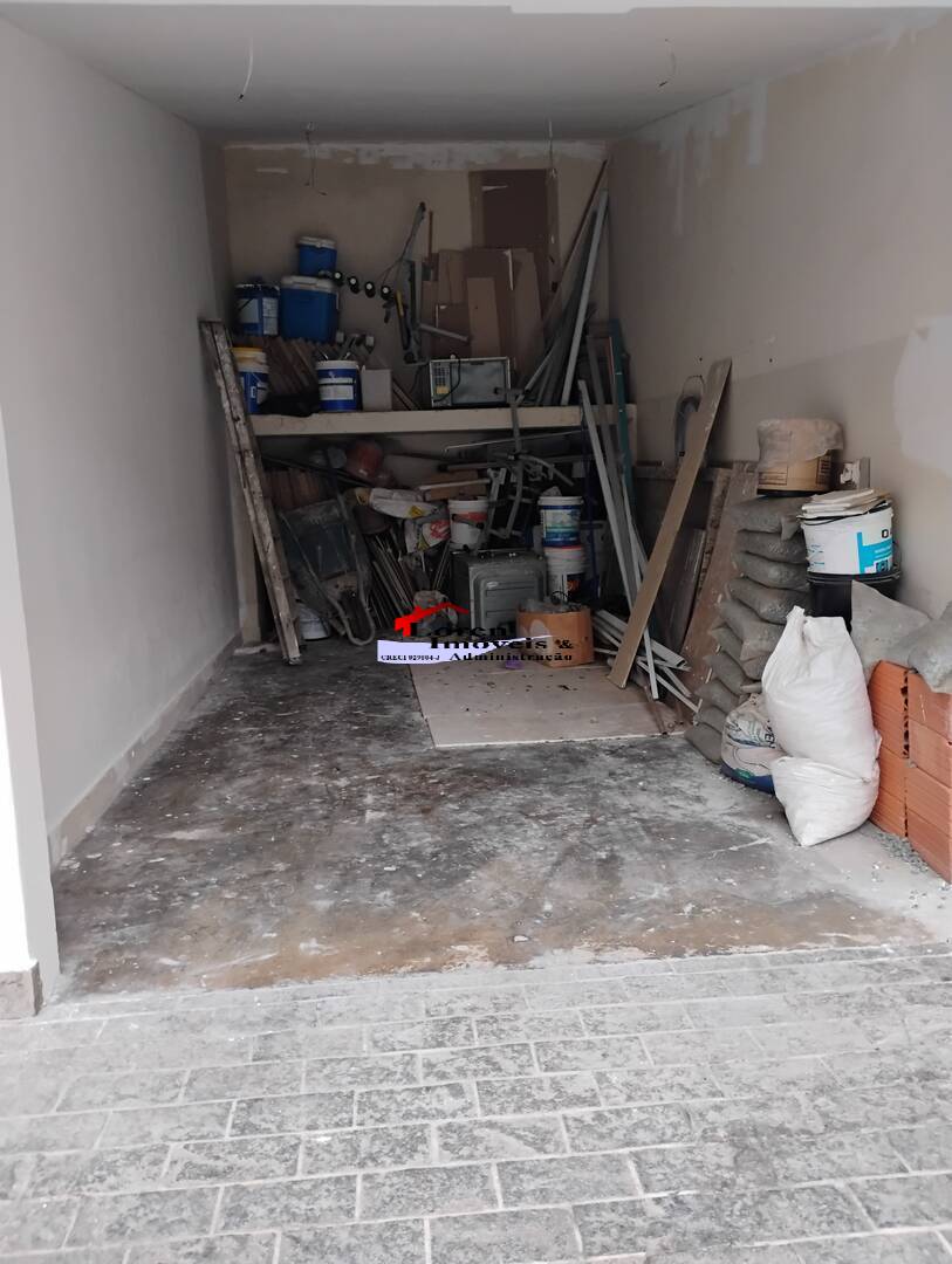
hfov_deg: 49.8
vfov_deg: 63.4
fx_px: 1024
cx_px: 476
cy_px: 632
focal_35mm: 28
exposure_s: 1/60
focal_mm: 4.26
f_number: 1.8
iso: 1044
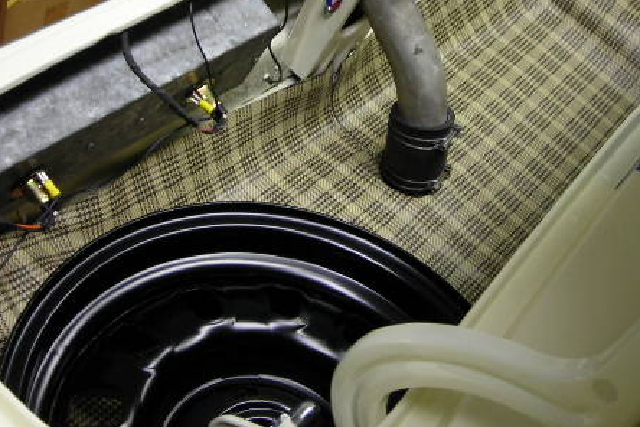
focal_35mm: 57
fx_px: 1013
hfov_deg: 35.0
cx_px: 342
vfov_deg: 23.6
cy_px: 118
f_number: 3.2
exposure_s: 1/3.9
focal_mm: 6.3
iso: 57
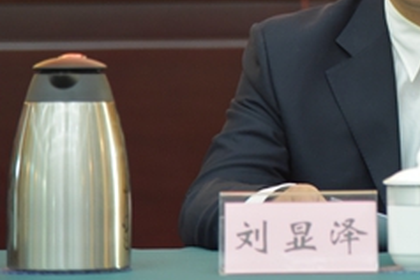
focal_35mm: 302
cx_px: 439
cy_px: -41
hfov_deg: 6.8
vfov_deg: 4.5
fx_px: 3525
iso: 4000
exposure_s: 1/60
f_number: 4
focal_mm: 120
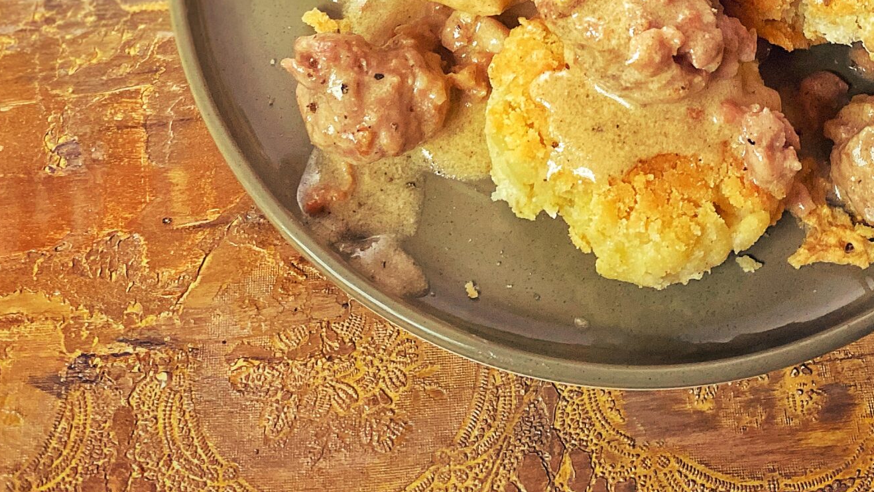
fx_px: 1275
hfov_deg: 37.7
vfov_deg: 19.7
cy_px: -186
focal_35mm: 55
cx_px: 523
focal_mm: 4.25
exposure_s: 1/50
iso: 320
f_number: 1.8
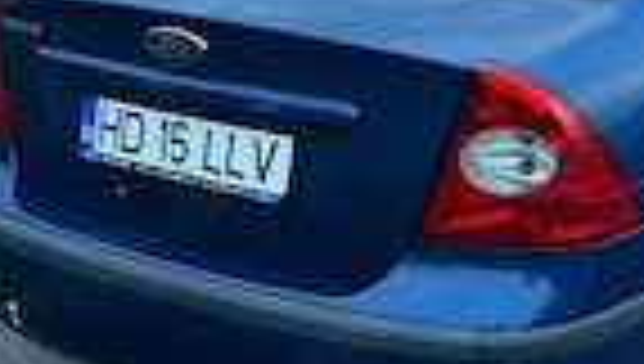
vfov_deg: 15.1
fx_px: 1351
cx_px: 522
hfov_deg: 26.3
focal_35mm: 79
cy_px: -18
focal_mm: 5.7
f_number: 1.5
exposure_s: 1/106
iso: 125
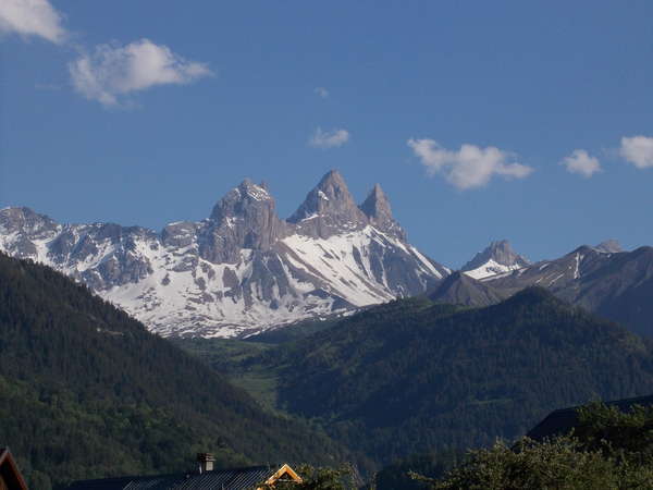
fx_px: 2641
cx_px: 326
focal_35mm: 140
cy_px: 245
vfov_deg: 10.6
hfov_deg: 14.1
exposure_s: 1/500
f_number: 6.8
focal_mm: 20
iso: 100
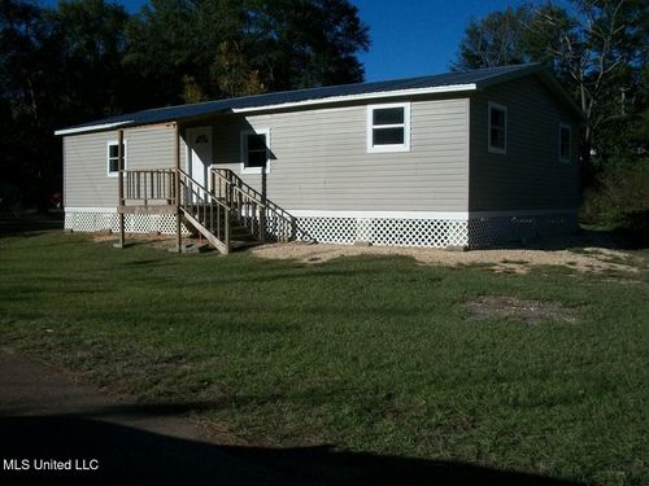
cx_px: 324
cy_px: 243
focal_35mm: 32
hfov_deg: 56.8
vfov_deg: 44.2
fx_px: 600
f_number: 5.5
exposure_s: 1/800
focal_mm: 5.7
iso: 80
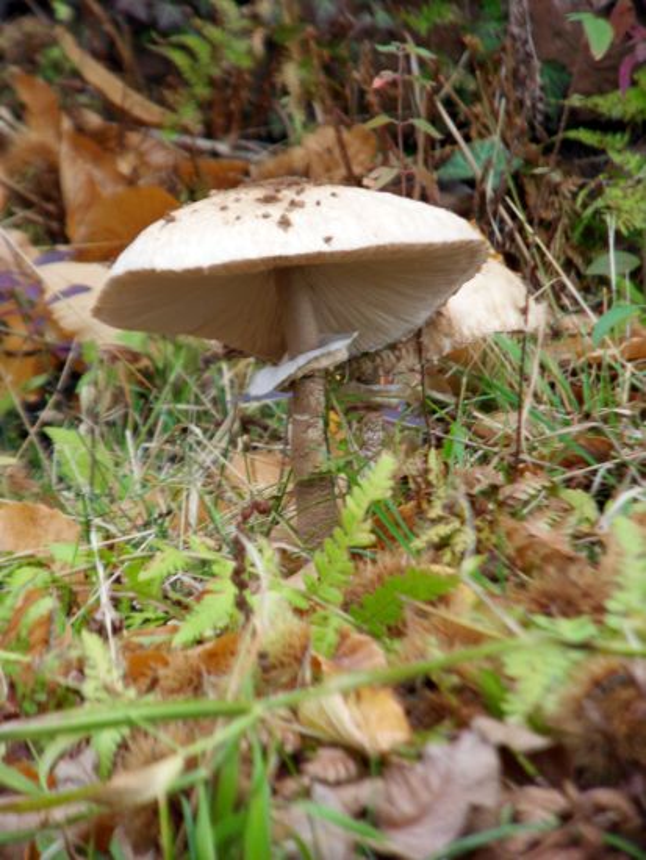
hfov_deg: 6.2
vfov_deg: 8.2
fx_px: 5967
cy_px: 430
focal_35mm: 240
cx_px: 323
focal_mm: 42
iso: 240
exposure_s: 1/90
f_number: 5.8
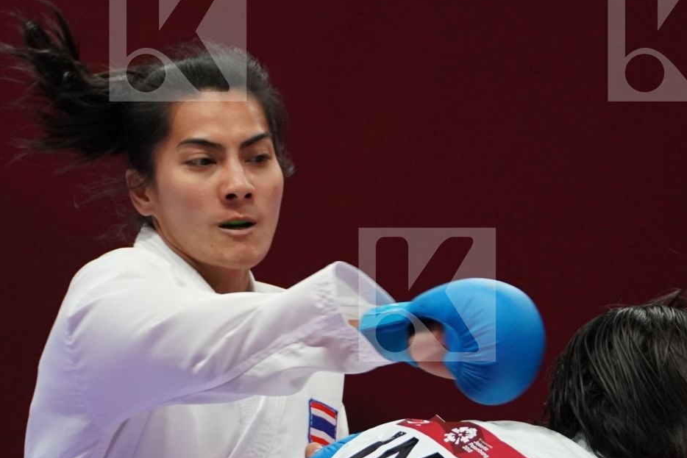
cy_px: 295
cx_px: 178
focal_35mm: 719
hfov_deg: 2.9
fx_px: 13722
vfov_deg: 1.9
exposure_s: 1/1000
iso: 3200
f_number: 4
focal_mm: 249
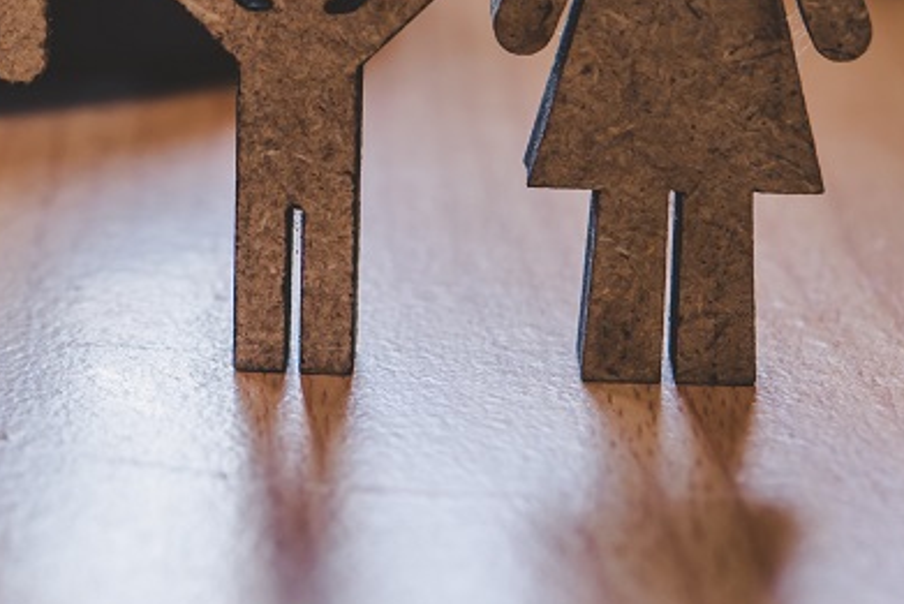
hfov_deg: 11.0
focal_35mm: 184
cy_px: -29
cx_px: -162
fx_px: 4622
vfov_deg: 7.4
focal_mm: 60
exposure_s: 1/50
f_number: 5.6
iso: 100
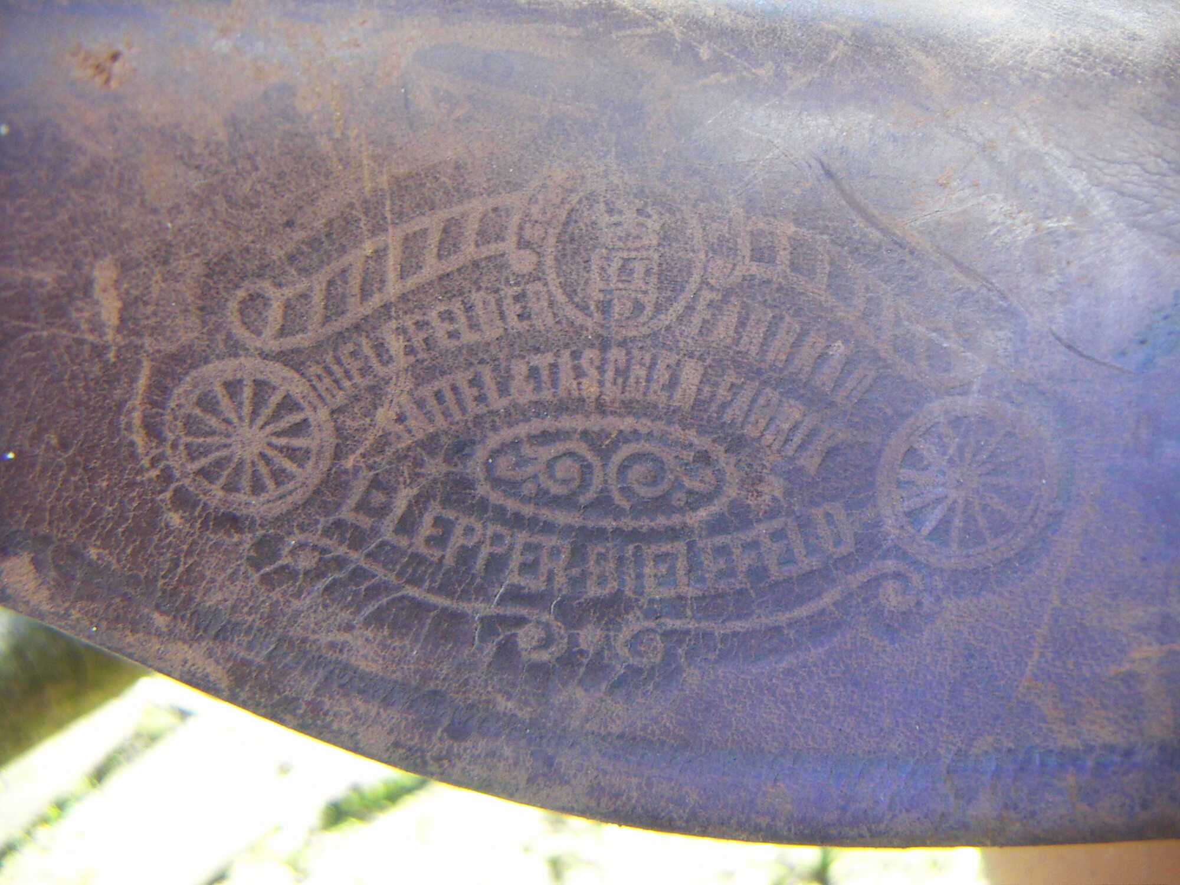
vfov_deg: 39.7
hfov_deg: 51.4
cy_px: 442
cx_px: 590
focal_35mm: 36
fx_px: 1227
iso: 100
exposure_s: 1/50
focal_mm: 4.7
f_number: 2.8
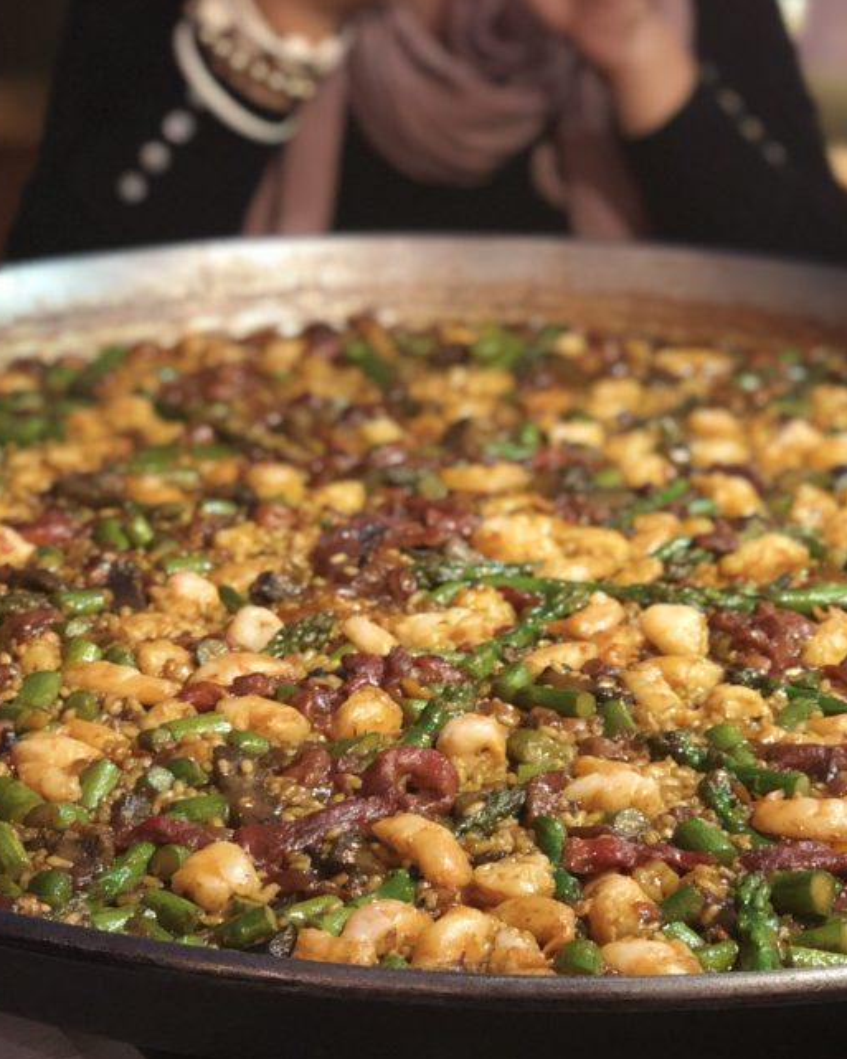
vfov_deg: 23.5
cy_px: 620
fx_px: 2540
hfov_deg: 18.9
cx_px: 532
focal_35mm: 81
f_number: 2.4
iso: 160
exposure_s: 1/11
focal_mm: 6
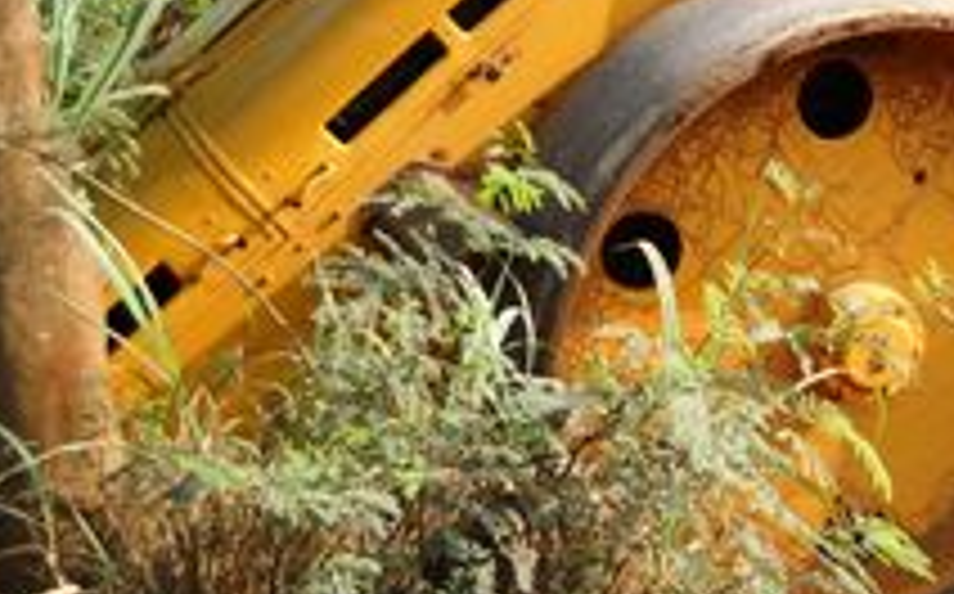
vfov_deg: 14.0
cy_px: 45
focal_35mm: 92
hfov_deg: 21.7
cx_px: 963
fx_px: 2389
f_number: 3.1
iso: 80
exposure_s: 1/320
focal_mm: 6.72
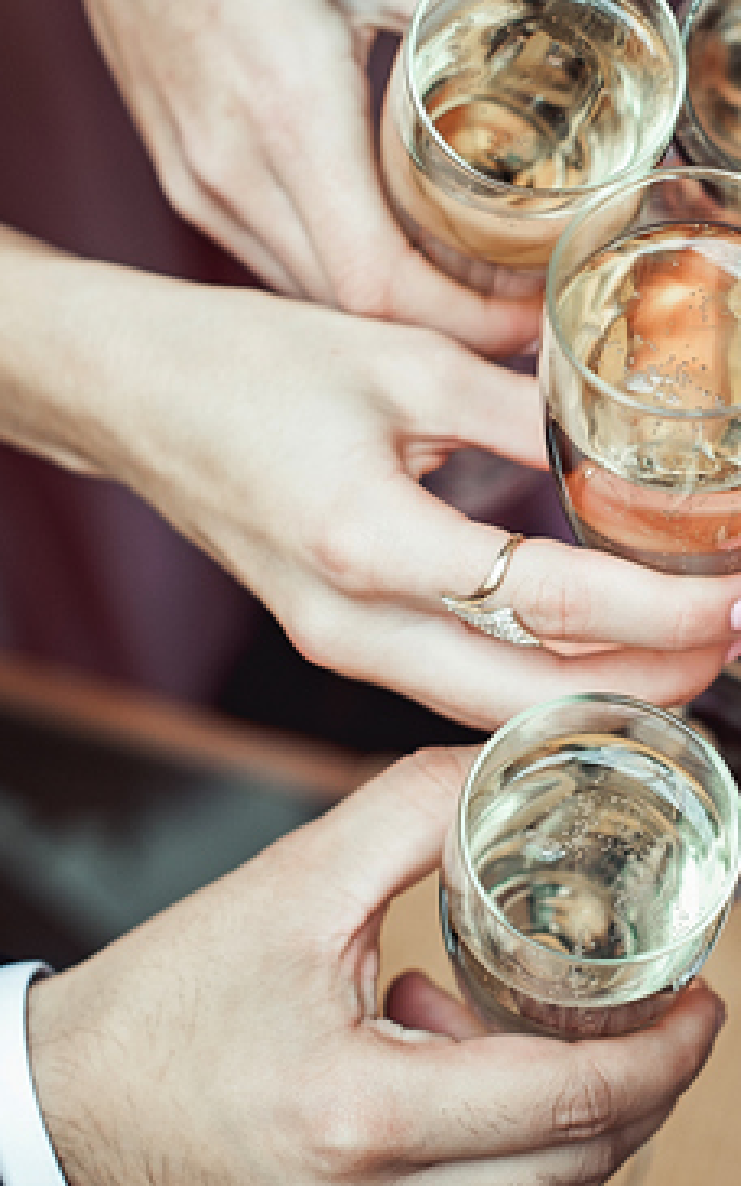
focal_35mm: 101
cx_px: 652
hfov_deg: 12.9
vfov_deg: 20.6
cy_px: 569
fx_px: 3265
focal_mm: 50
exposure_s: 1/250
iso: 640
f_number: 3.2
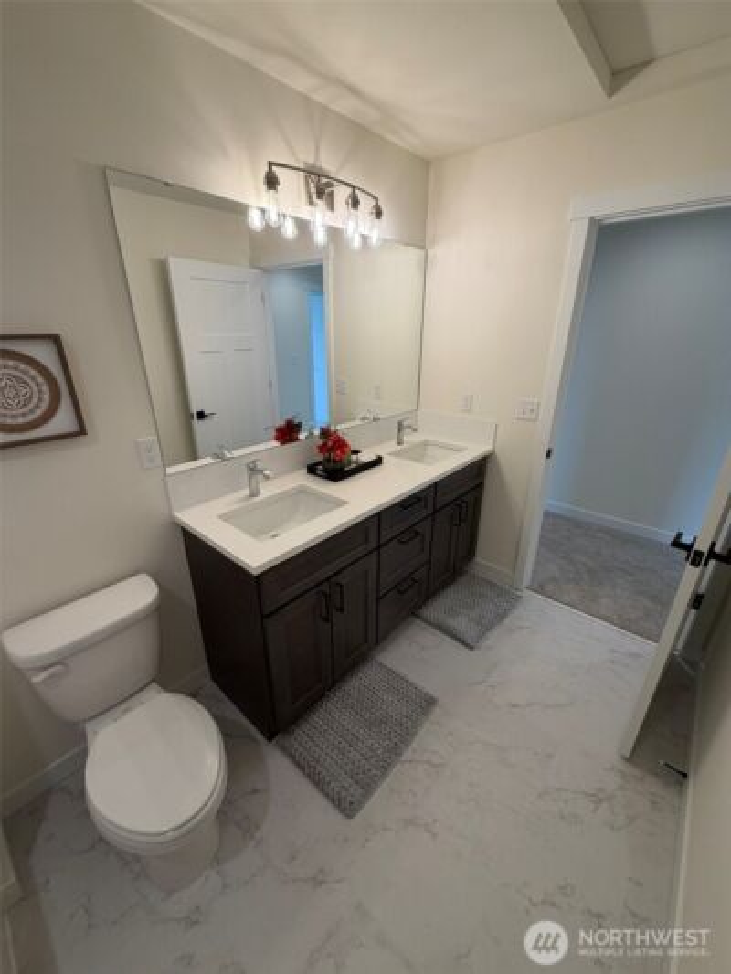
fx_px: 394
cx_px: 366
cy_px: 487
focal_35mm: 14
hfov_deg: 85.7
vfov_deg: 102.1
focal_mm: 2.22
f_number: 2.2
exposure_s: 1/120
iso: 100
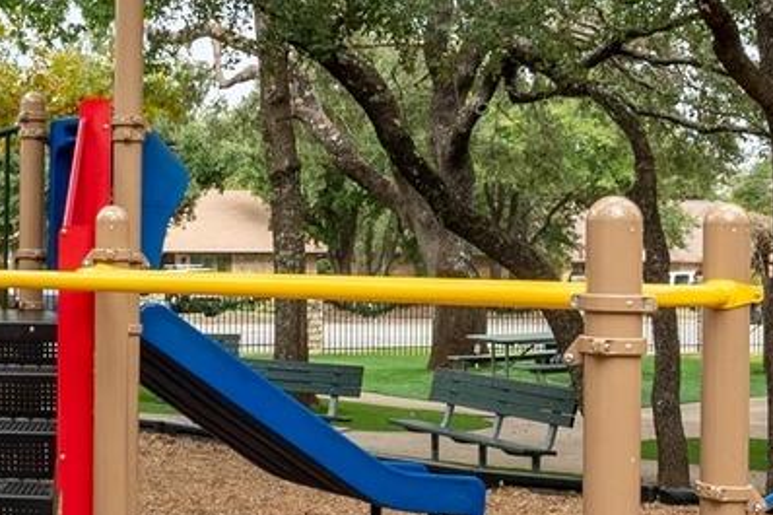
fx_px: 1545
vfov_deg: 18.9
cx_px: -58
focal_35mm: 72
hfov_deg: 26.1
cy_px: 235
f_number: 11
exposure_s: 1/50
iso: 400
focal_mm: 14
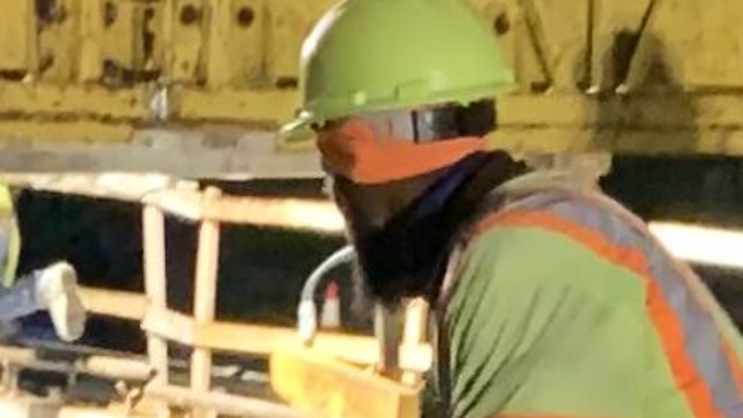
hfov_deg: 7.8
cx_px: 162
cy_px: 1049
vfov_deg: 4.3
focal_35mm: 277
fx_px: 5457
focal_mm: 4.25
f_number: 1.8
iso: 500
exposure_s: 1/29
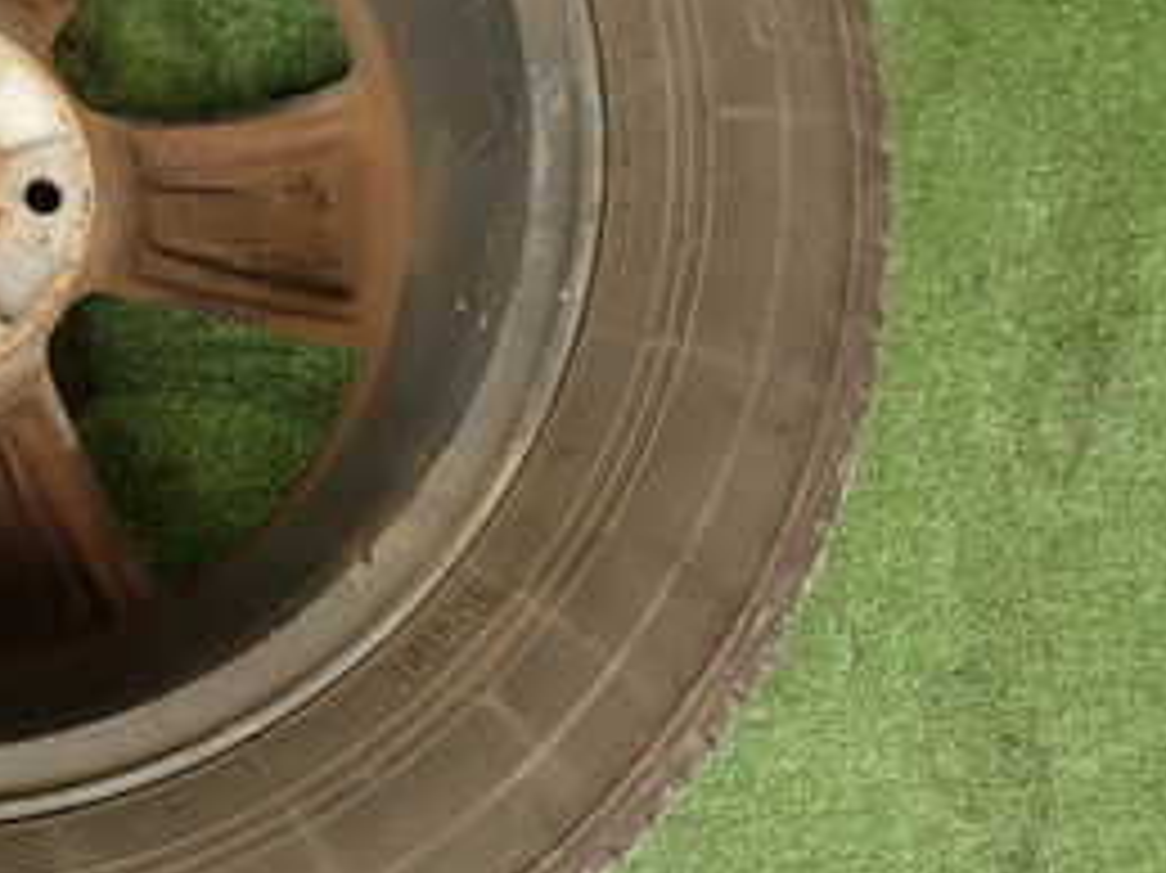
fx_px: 1953
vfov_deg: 24.9
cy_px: 207
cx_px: -108
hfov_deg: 30.0
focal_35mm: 58
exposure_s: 1/60
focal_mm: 4.5
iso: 125
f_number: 2
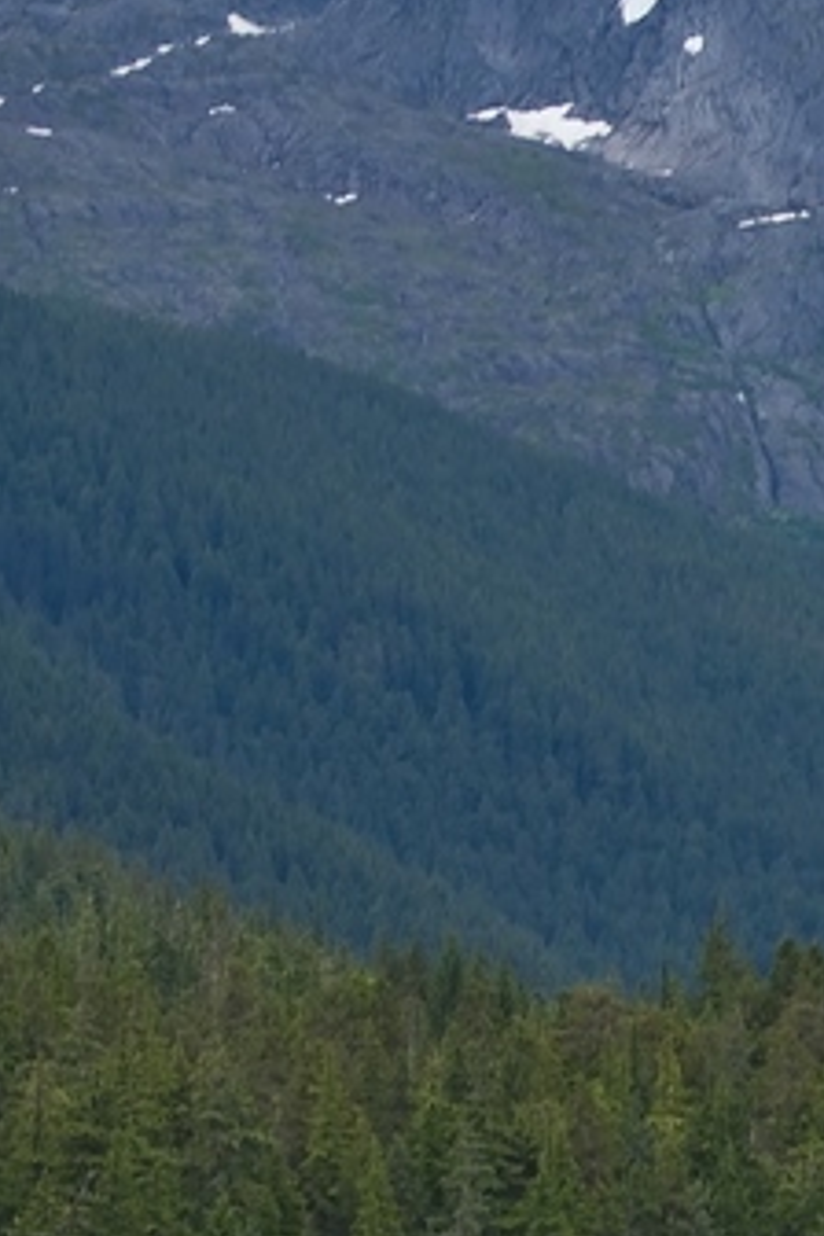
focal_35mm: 267
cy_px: 901
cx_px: 1457
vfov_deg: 7.7
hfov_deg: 5.1
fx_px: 9166
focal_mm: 70
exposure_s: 1/200
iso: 100
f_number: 7.1
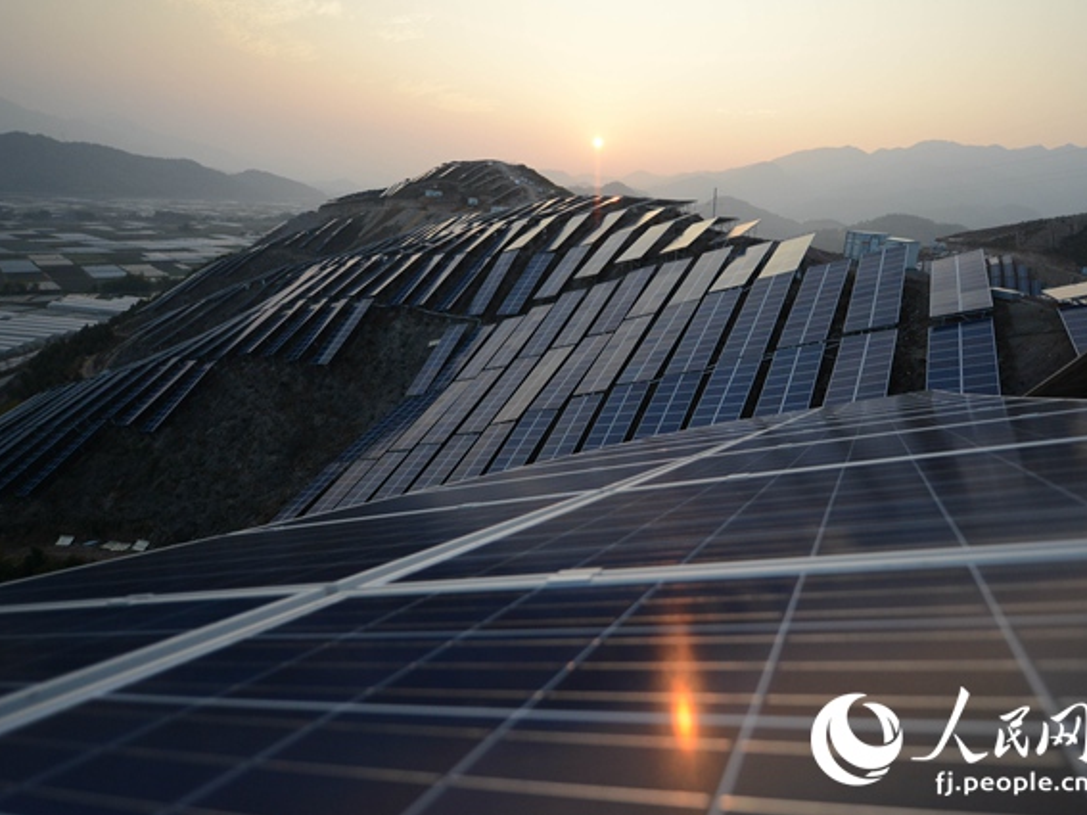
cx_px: 622
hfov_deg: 81.3
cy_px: 404
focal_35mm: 20
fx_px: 628
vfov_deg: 66.0
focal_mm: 18
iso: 1600
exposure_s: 1/6400
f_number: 2.8
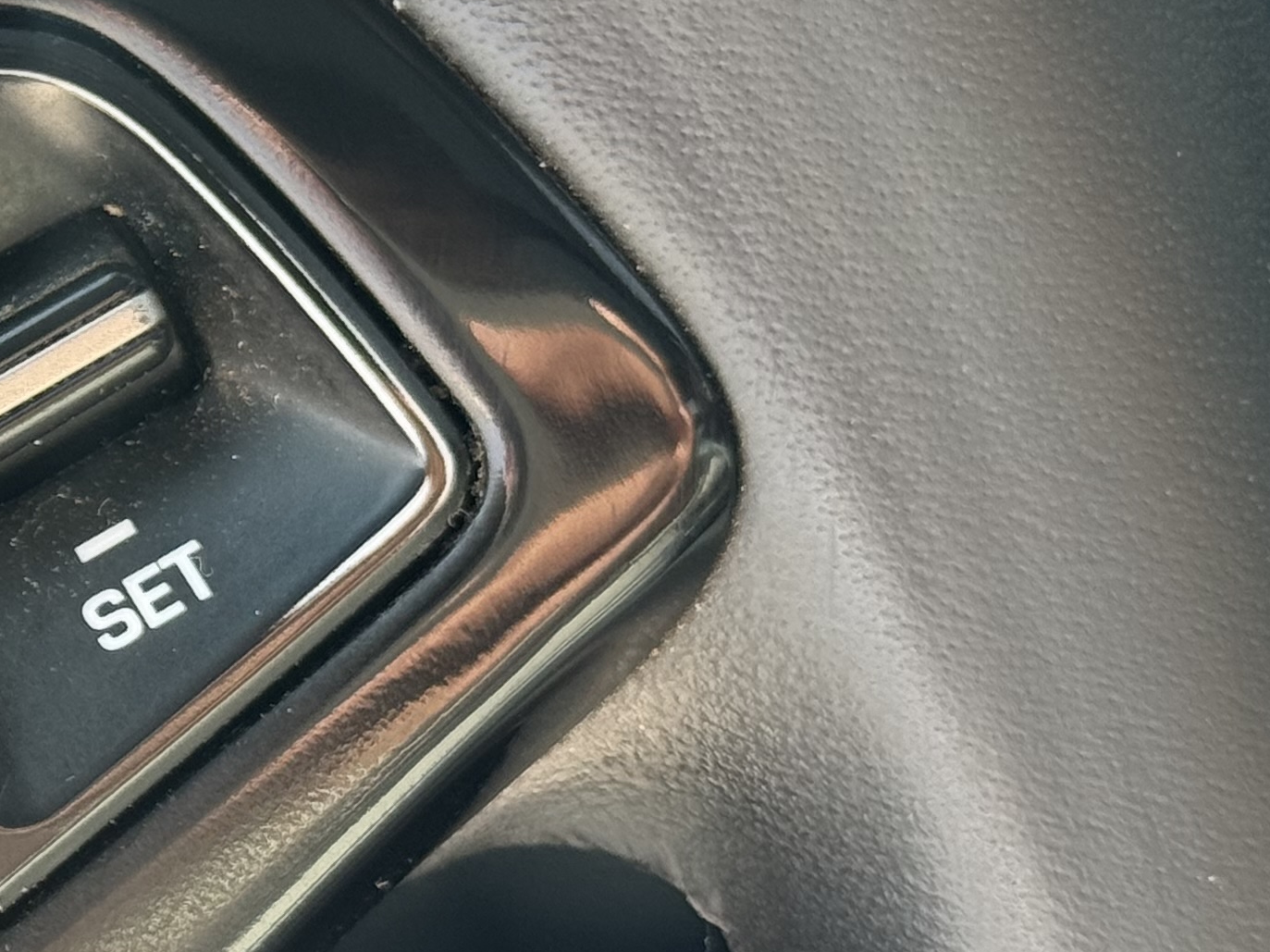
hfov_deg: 13.6
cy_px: 439
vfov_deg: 10.5
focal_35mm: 141
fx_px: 5172
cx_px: -311
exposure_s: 1/171
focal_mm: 6.76
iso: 80
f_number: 1.78
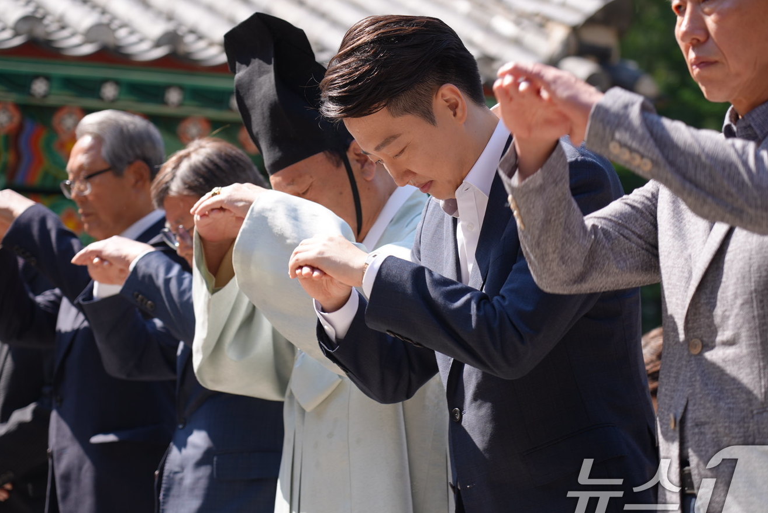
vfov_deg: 12.3
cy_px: 264
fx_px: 2391
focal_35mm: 112
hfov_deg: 18.2
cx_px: 390
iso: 80
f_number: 4.5
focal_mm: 105
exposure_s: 1/250
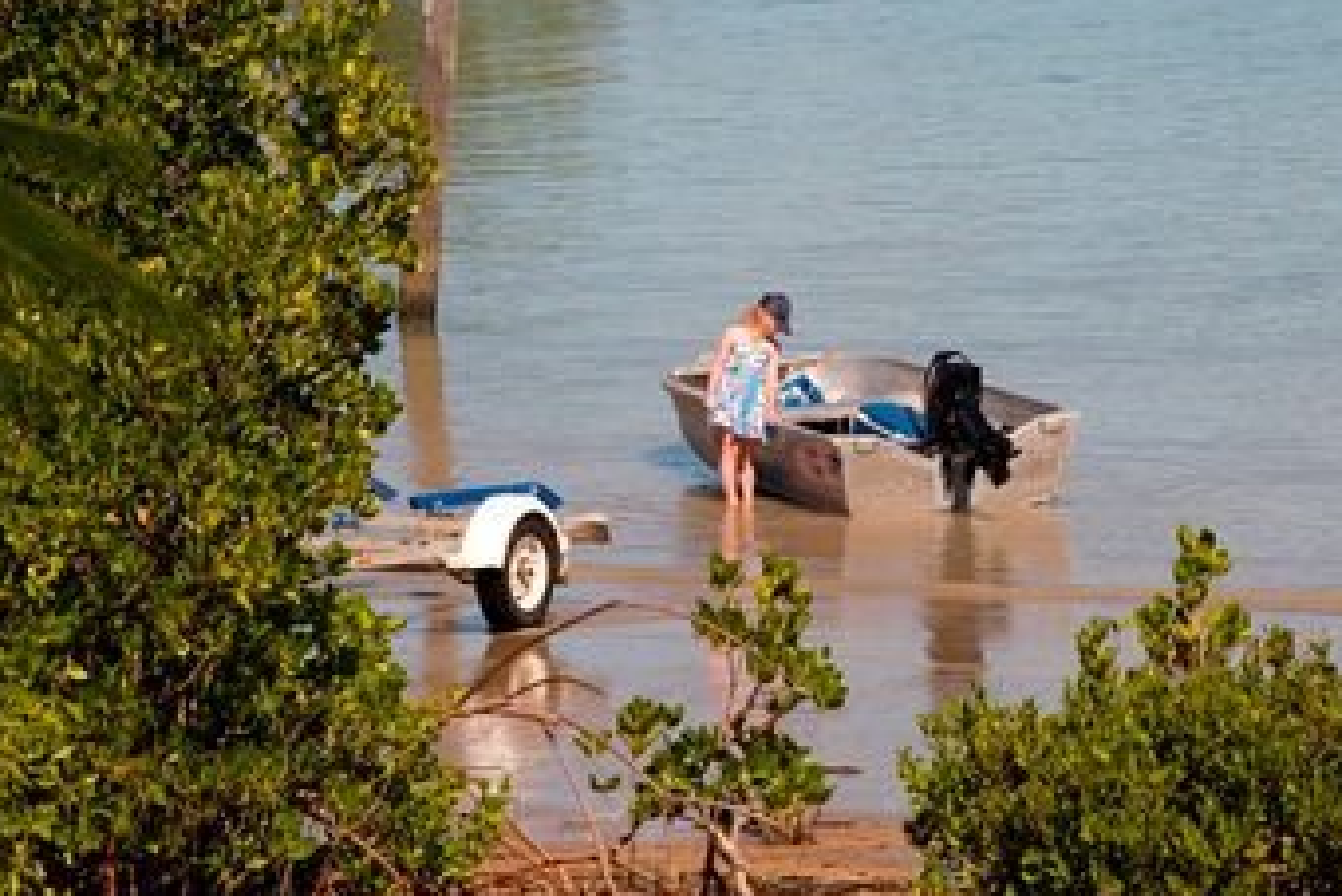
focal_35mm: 232
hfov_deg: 8.9
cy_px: 322
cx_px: 829
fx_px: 8652
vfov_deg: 5.9
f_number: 13
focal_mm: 112
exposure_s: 1/640
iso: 400
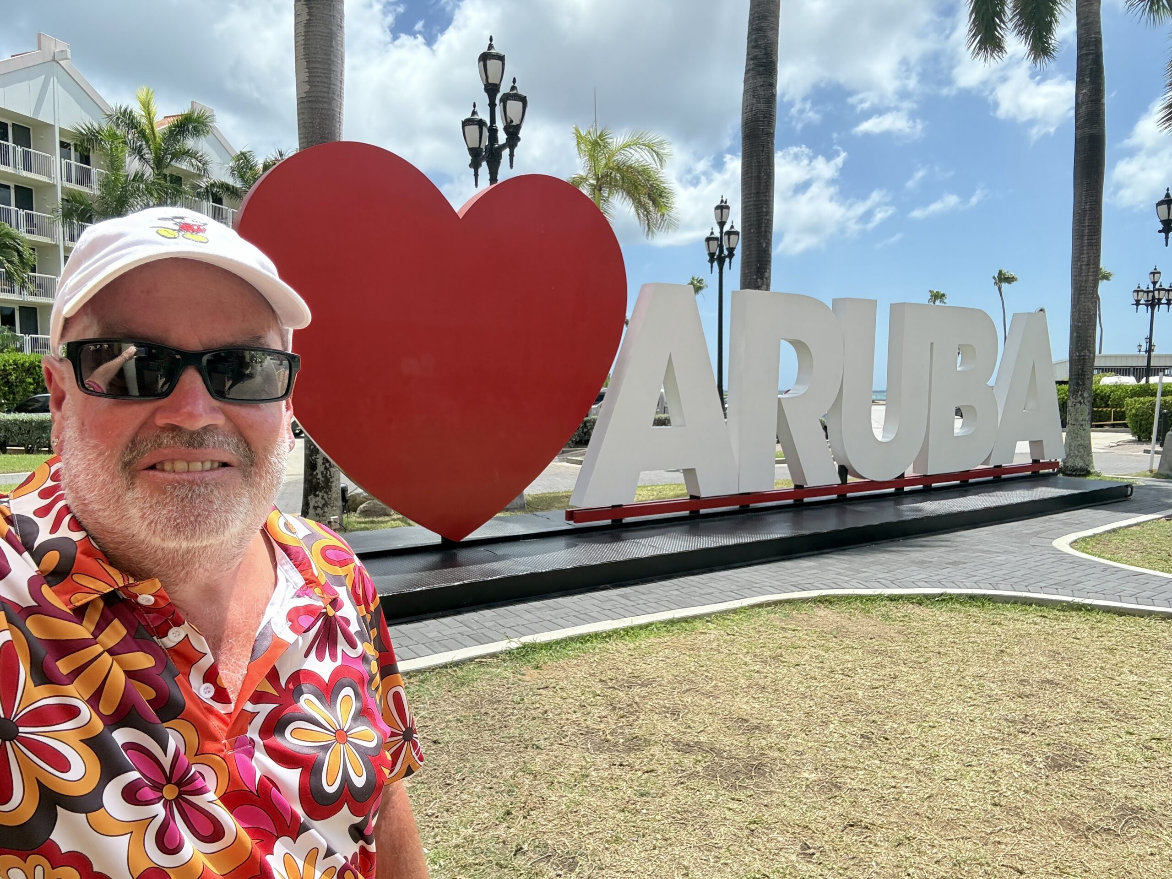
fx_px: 779
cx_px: 586
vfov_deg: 58.9
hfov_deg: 73.9
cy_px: 440
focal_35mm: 23
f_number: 1.9
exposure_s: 1/1225
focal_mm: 2.69
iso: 40
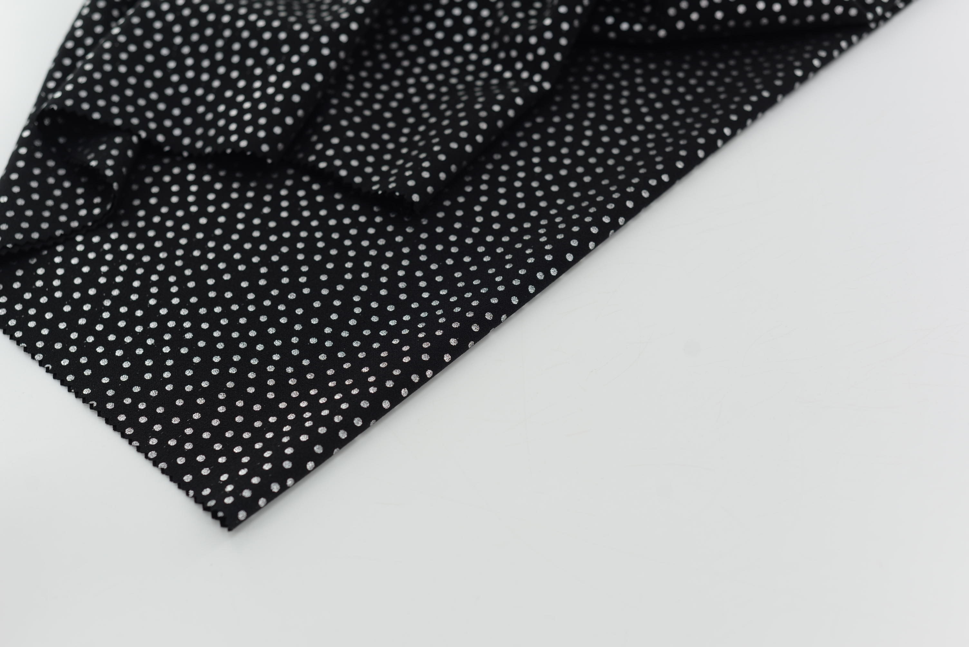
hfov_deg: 39.6
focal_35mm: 50
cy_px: 324
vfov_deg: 27.0
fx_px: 1346
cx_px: 484
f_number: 4
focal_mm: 50
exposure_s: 1/125
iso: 100
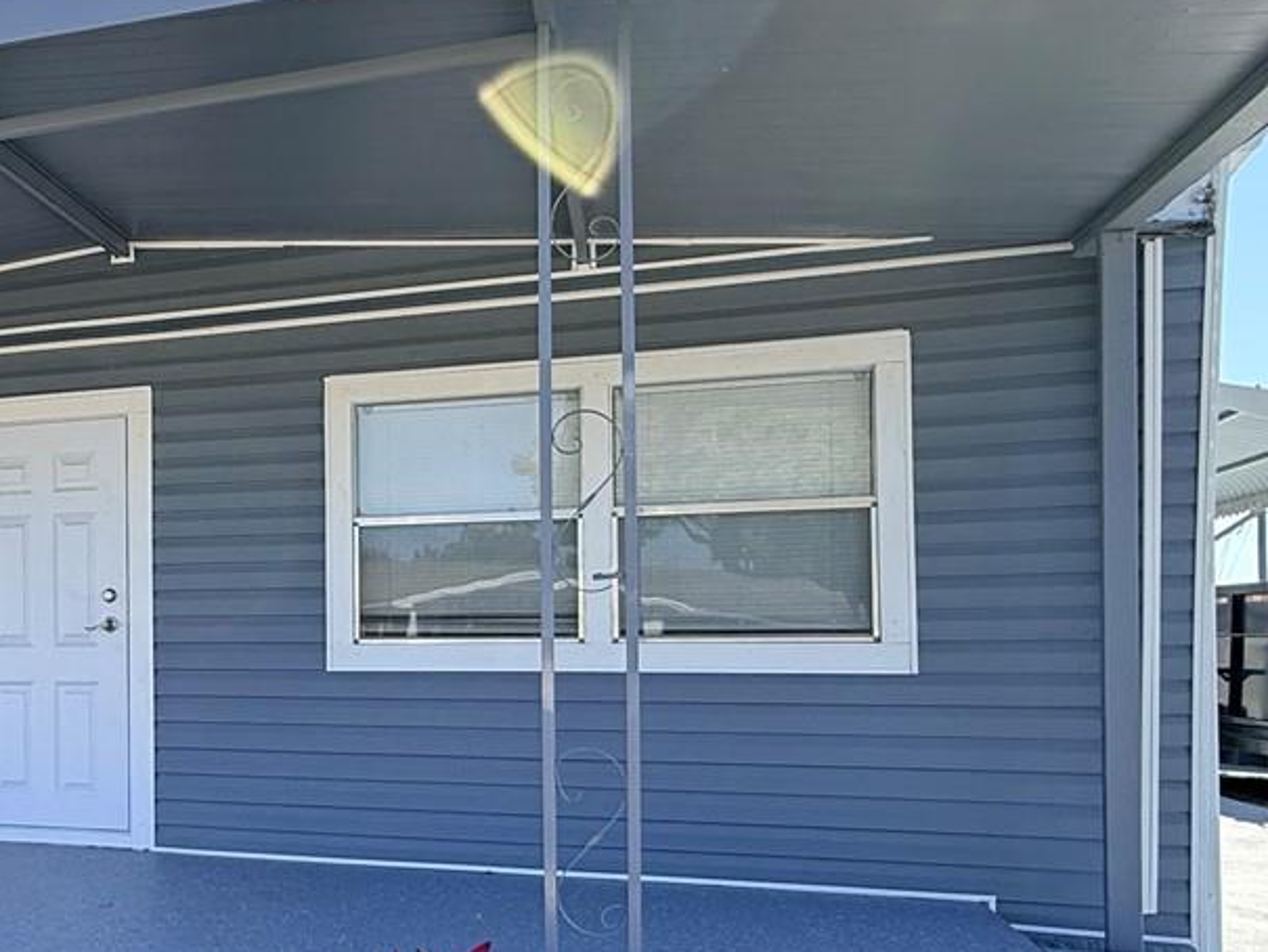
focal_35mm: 37
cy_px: 625
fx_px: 1356
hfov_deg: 44.9
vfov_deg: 38.3
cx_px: 99
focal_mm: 2.22
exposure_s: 1/734
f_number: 2.2
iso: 64
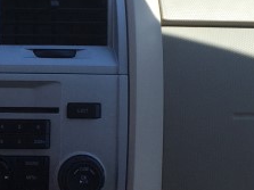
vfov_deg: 11.1
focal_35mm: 133
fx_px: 975
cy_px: 171
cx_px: -113
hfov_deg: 14.0
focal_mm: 4.15
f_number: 2.2
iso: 32
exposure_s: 1/520
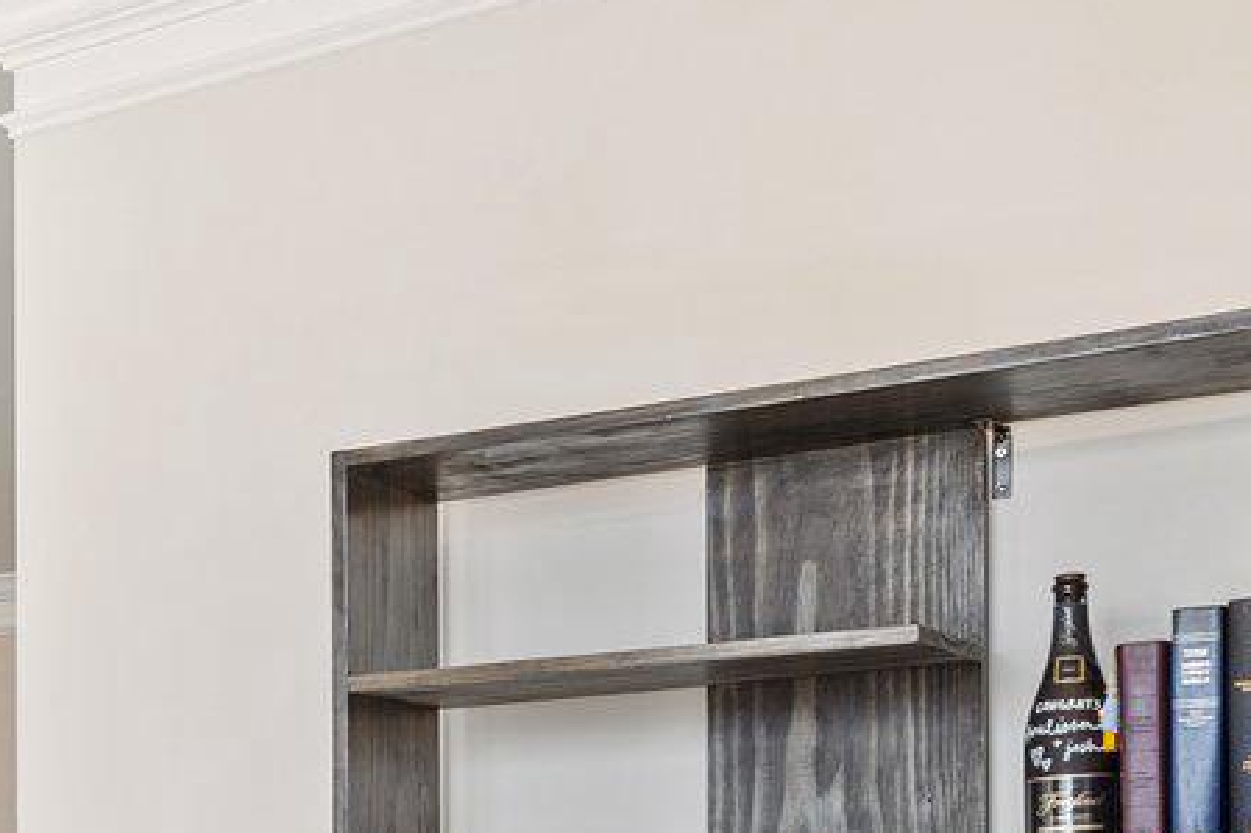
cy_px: 1035
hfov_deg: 23.1
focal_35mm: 73
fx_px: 2536
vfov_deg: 17.7
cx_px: -552
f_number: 8
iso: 400
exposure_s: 1/5
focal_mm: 16
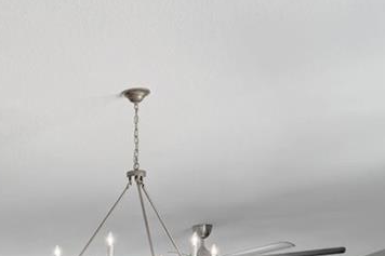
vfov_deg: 14.7
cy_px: 414
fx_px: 904
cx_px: -102
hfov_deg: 21.9
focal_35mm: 85
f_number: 9
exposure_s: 1/20
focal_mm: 18.8
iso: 400
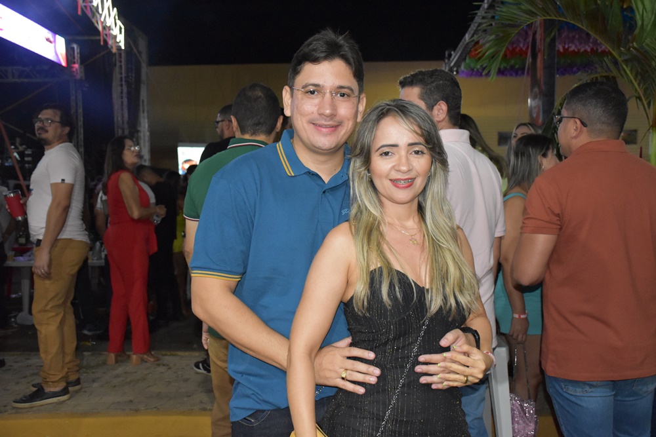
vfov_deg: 34.2
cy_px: 218
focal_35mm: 39
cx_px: 328
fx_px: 711
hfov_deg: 49.5
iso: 3600
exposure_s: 1/60
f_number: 3.8
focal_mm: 26
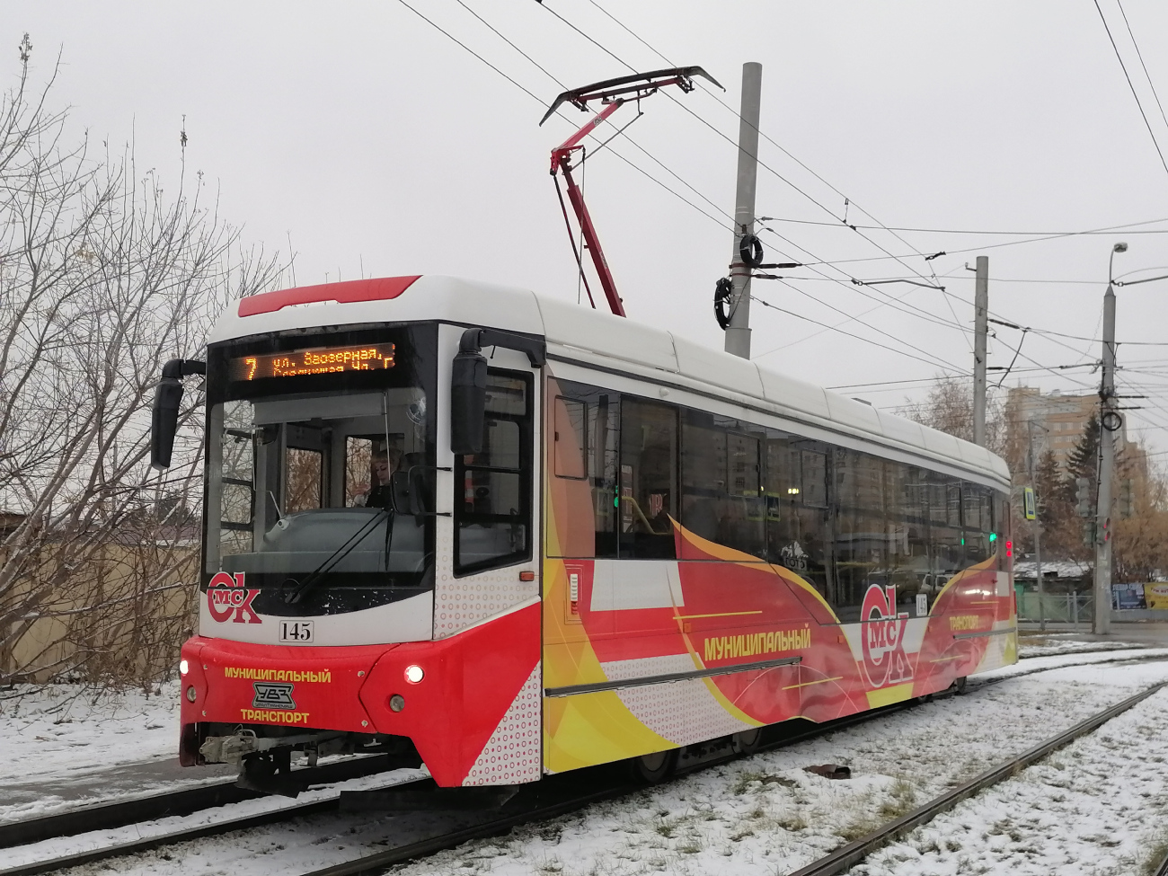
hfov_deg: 44.8
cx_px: 584
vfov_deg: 34.3
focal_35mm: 42
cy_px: 438
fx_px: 1417
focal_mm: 5.3
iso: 50
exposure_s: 1/100
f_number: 1.8
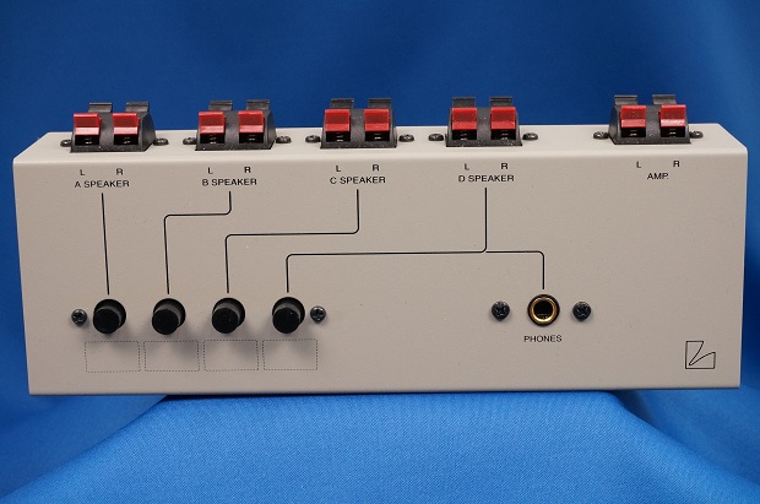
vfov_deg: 18.1
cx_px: 380
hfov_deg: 27.0
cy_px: 252
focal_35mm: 75
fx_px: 1580
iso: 1600
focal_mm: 50
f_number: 9
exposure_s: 1/80
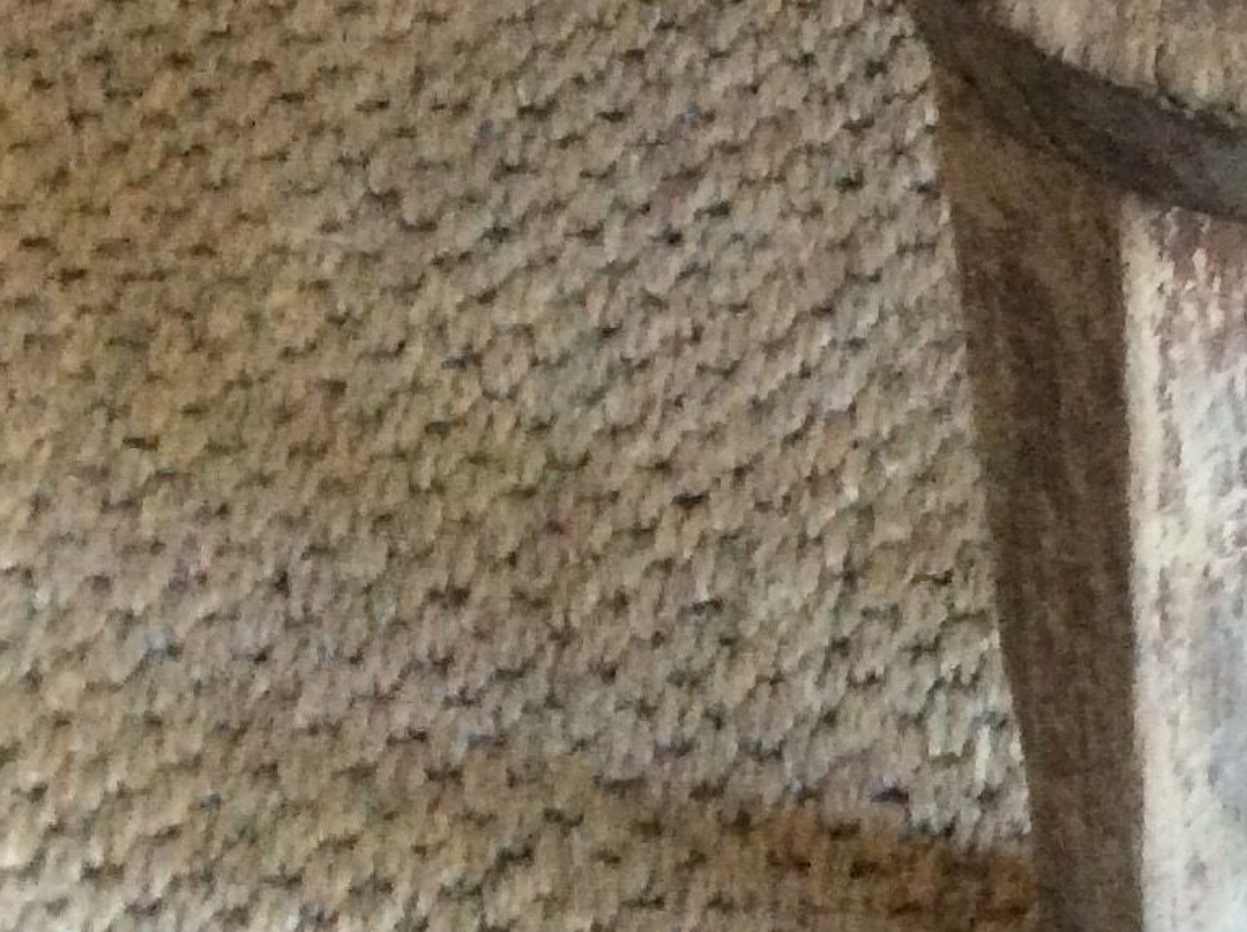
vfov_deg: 13.3
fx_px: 3886
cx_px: 1976
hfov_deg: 16.3
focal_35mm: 108
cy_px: -157
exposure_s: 1/17
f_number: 2.4
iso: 320
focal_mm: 3.3
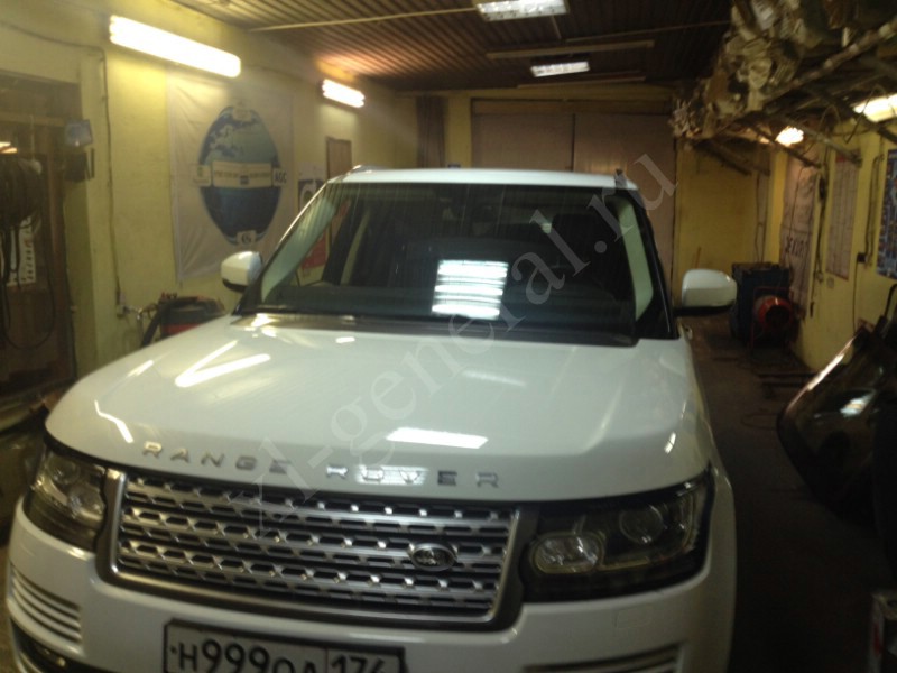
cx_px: 448
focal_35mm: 35
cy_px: 336
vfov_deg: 40.7
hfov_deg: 52.6
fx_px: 907
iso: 80
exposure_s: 1/20
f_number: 2.4
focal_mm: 4.28
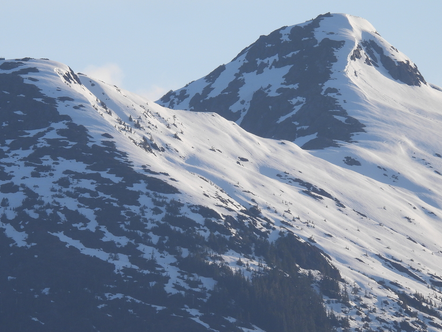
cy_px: 178
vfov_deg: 2.2
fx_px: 8695
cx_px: 160
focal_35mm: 681
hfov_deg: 2.9
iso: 100
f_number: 5
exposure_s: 1/640
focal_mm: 89.2
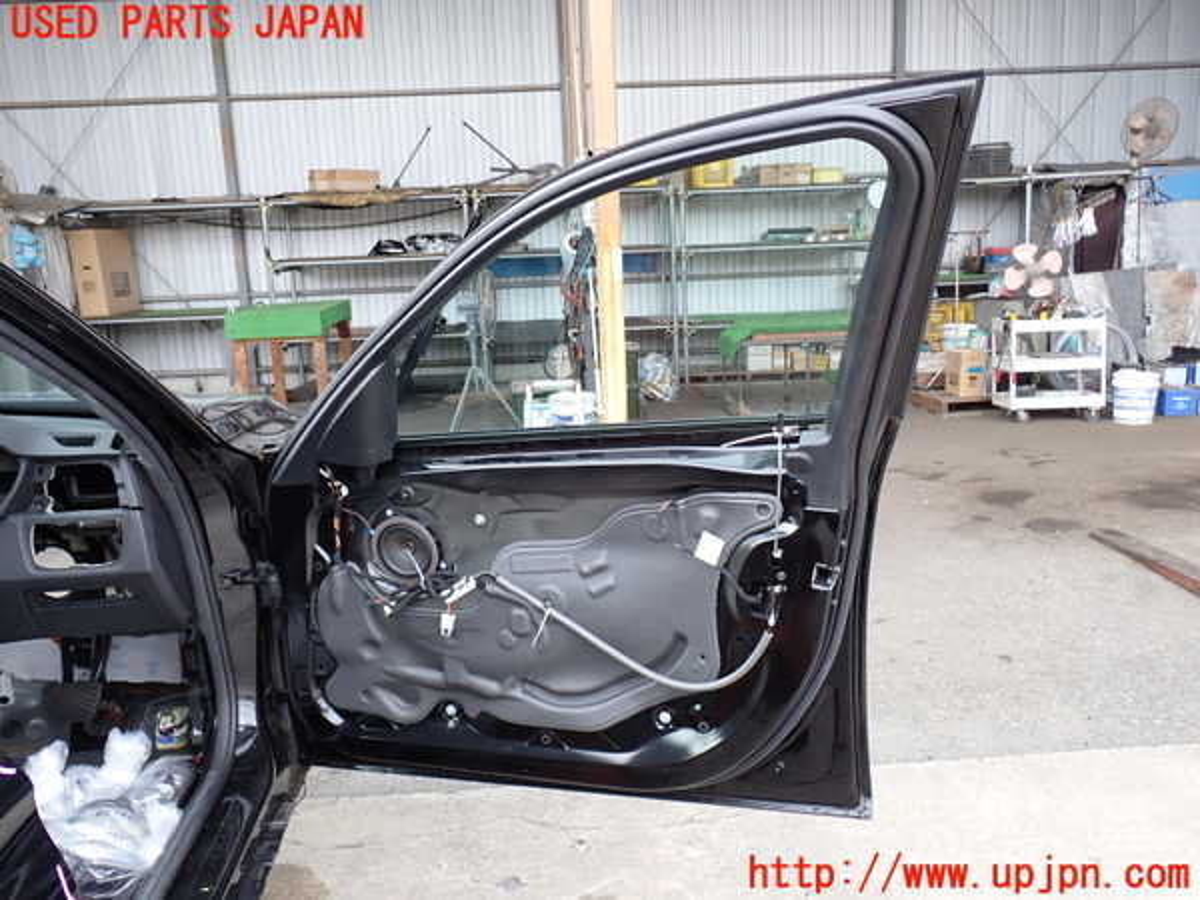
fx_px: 1040
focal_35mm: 30
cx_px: 600
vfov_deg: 46.8
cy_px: 450
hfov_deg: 60.0
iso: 100
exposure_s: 1/80
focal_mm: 5.4
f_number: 3.2
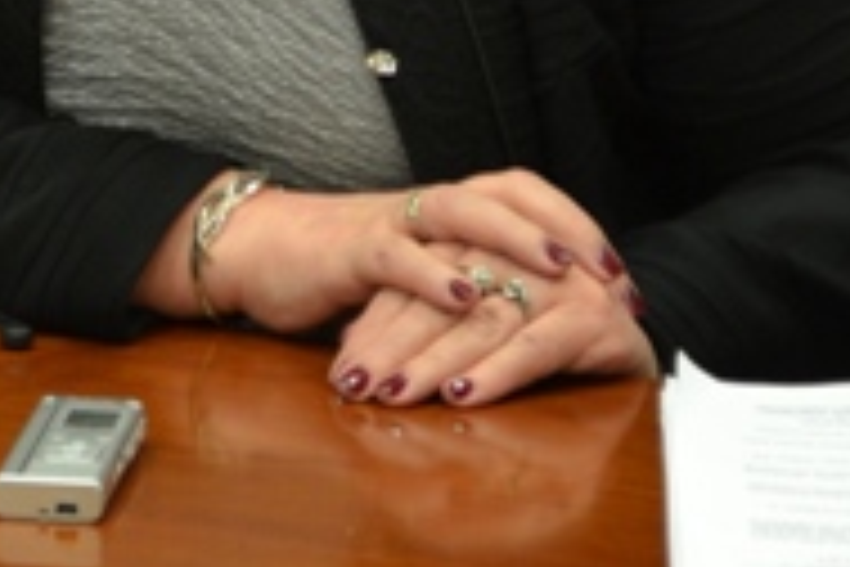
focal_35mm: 279
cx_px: -121
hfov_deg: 7.3
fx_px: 6580
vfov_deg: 4.9
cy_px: -254
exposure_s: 1/15
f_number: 5.6
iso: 560
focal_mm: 55
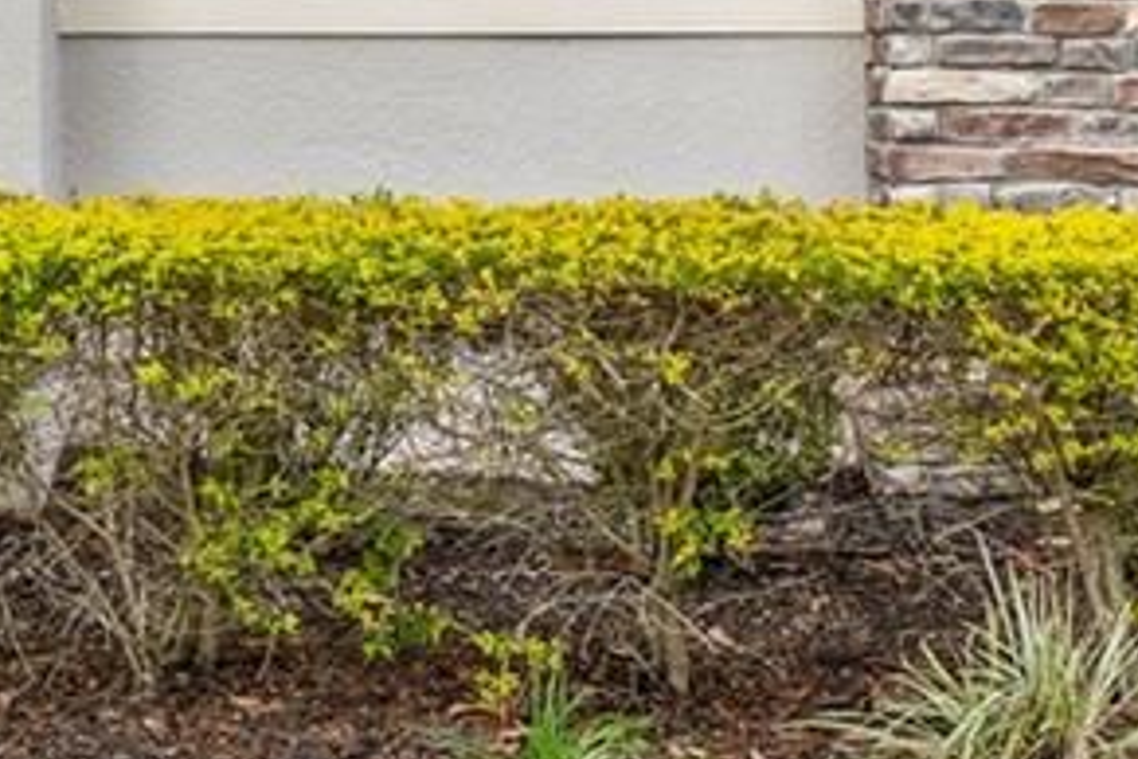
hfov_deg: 23.0
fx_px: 2782
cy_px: -536
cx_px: 364
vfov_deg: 14.1
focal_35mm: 88
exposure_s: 1/125
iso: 100
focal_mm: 16
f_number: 8
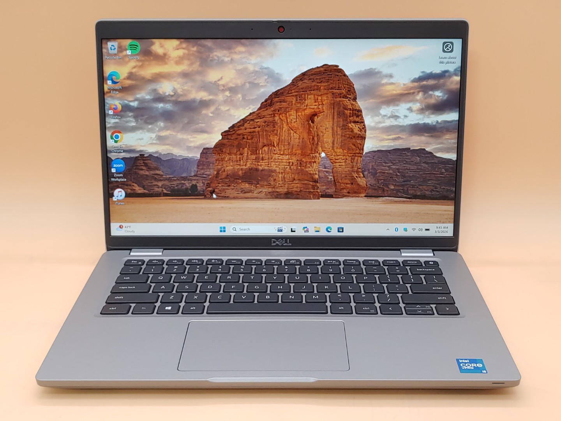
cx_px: 280
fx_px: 745
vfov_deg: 31.5
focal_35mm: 46
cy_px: 210
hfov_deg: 41.2
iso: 50
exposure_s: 1/60
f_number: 1.8
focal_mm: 4.36
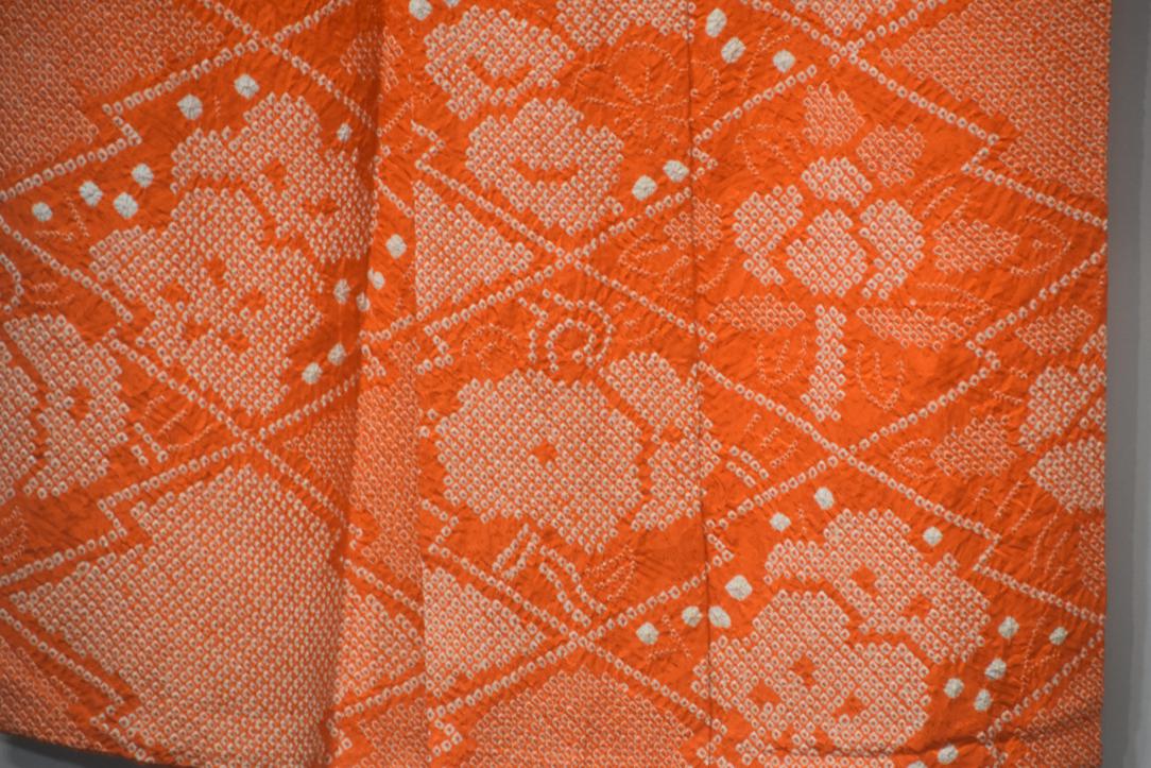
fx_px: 11990
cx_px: 576
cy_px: 384
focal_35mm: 375
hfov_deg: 5.5
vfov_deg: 3.7
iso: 2500
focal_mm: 250
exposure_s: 1/125
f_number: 6.3
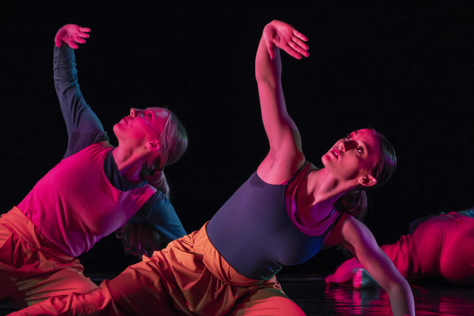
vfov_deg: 4.5
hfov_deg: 6.7
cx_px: 228
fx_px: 4042
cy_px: 193
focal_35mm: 307
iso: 6400
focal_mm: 110.3
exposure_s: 1/400
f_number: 4.2
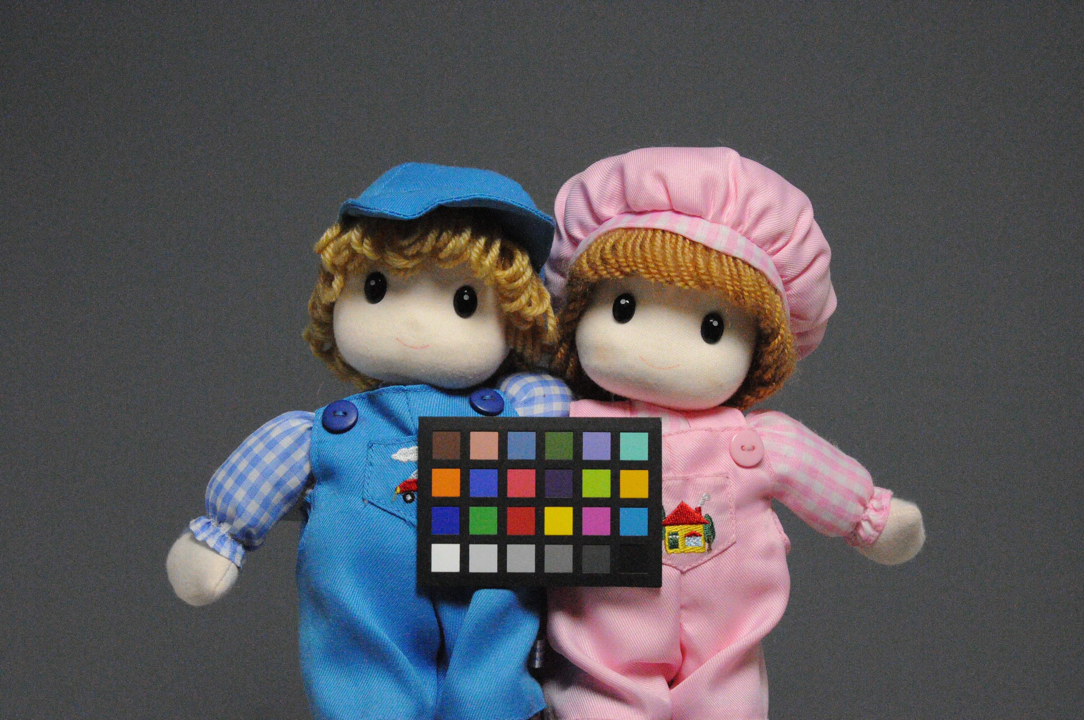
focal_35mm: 90
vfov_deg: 15.2
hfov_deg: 22.6
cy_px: 360
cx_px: 542
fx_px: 2707
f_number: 8
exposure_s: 1/100
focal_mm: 60
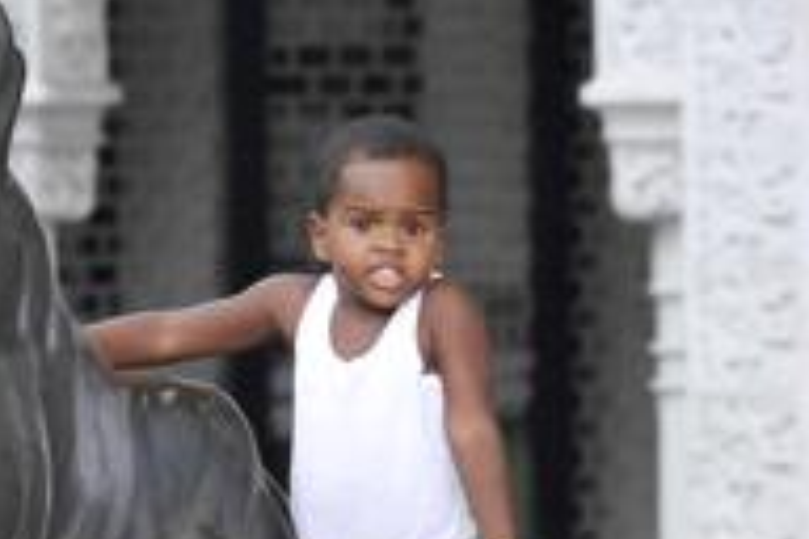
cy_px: 562
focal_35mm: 679
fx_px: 15248
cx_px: 468
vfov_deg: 2.0
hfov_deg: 3.0
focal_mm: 145
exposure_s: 1/200
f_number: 5
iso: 1600
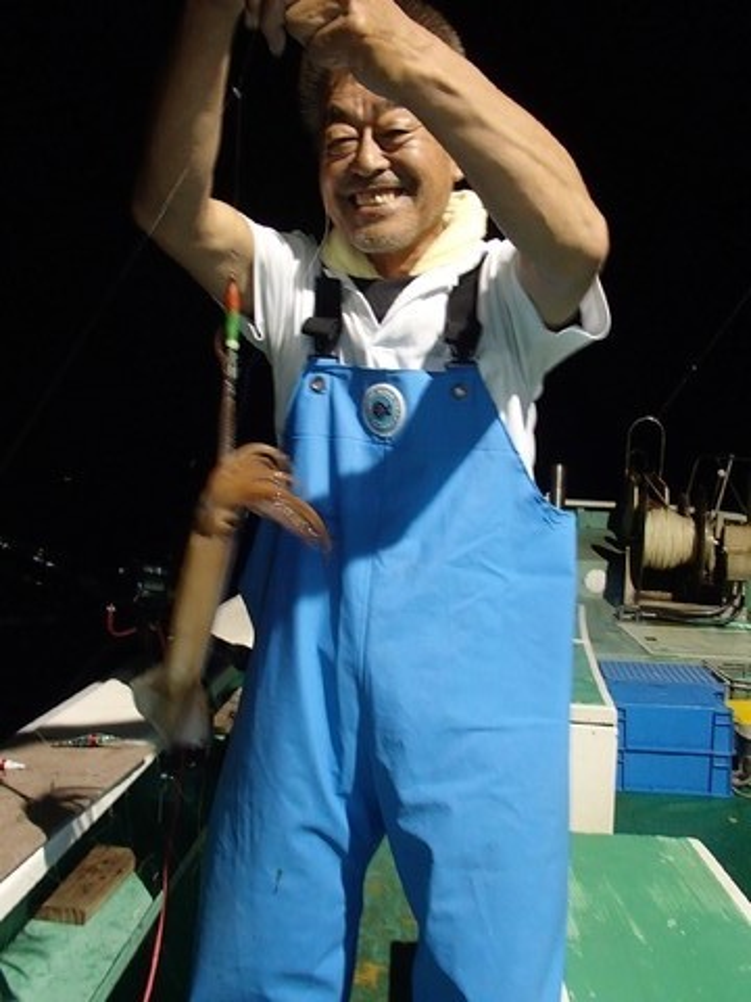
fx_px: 810
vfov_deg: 63.4
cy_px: 501
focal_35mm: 28
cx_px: 376
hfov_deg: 49.7
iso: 400
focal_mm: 5
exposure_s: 1/30
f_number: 3.9
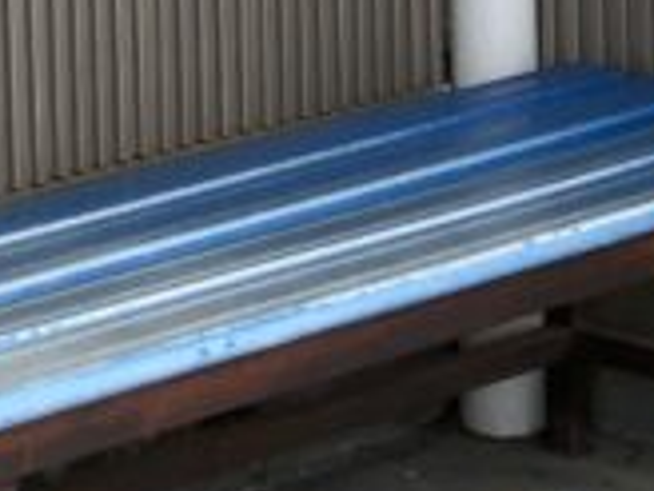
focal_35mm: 218
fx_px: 4119
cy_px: -599
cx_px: -435
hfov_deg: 8.8
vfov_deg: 6.5
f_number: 1.8
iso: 20
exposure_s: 1/457
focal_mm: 3.99
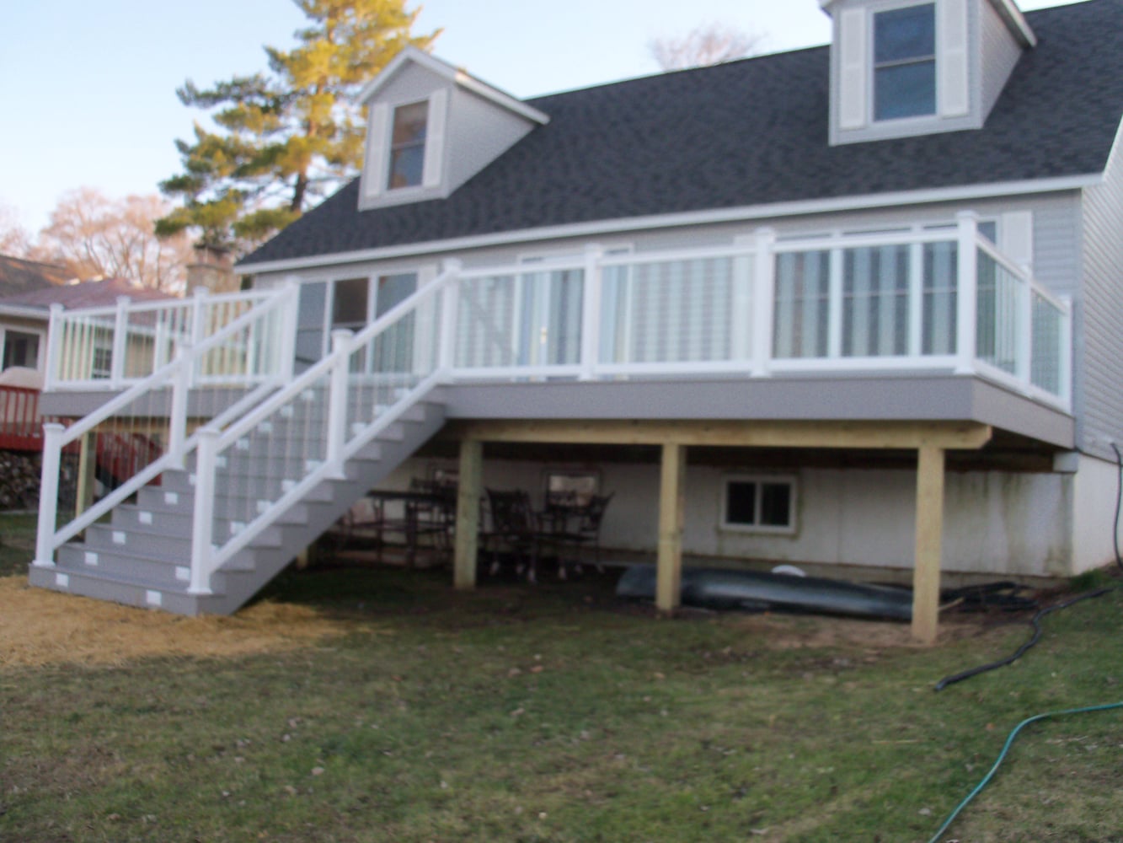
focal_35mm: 35
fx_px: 1136
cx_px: 562
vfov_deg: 40.7
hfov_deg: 52.6
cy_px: 422
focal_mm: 6.3
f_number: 3
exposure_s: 1/200
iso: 80
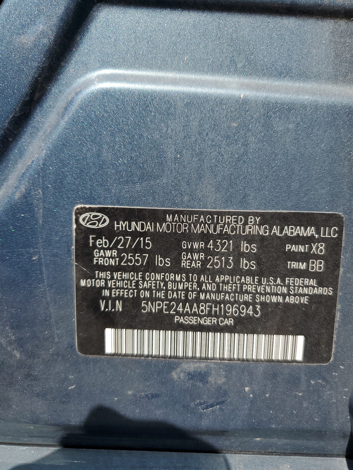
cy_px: 235
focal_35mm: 26
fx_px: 353
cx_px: 176
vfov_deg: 67.3
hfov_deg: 53.1
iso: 50
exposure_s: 1/2000
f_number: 1.5
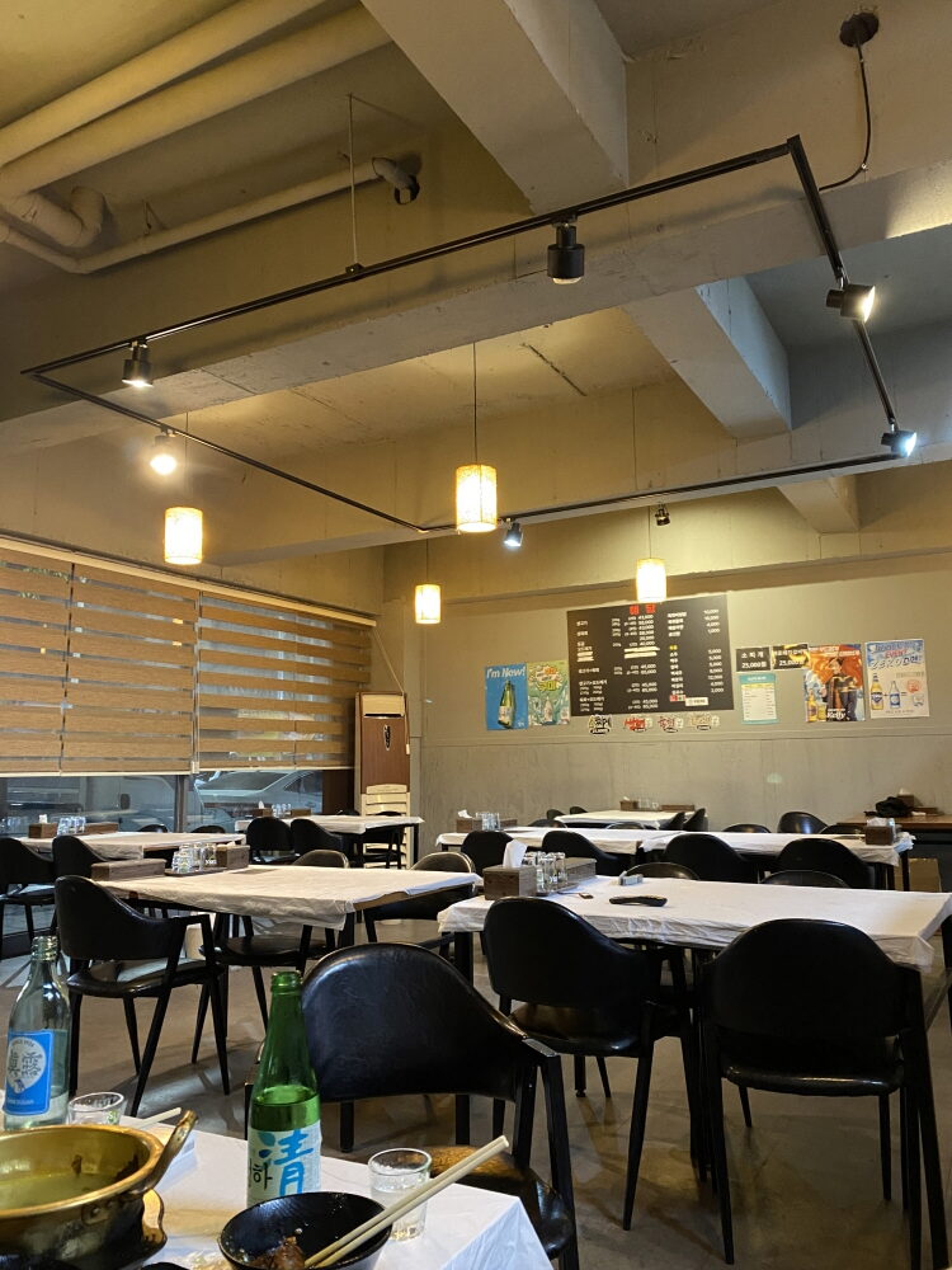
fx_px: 953
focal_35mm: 26
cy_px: 635
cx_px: 476
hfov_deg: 53.1
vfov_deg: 67.3
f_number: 1.8
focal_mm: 4.25
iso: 500
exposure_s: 1/30
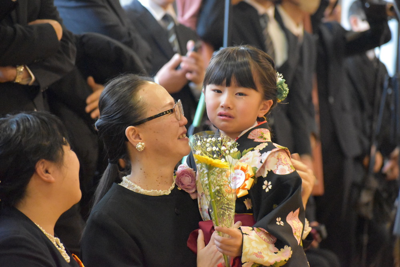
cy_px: 134
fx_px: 2252
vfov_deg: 6.8
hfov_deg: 10.2
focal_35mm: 202
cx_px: 200
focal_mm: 135
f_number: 4.8
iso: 10000
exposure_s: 1/125
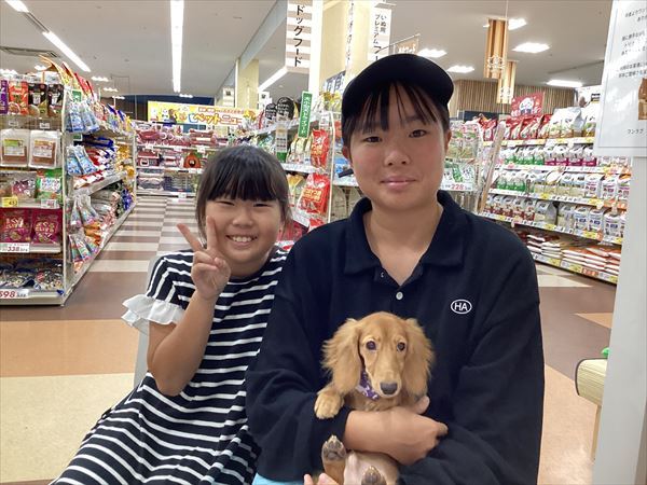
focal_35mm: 31
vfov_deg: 45.4
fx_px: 579
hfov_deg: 58.4
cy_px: 242
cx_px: 324
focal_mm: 3.3
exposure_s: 1/60
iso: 200
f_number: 2.4
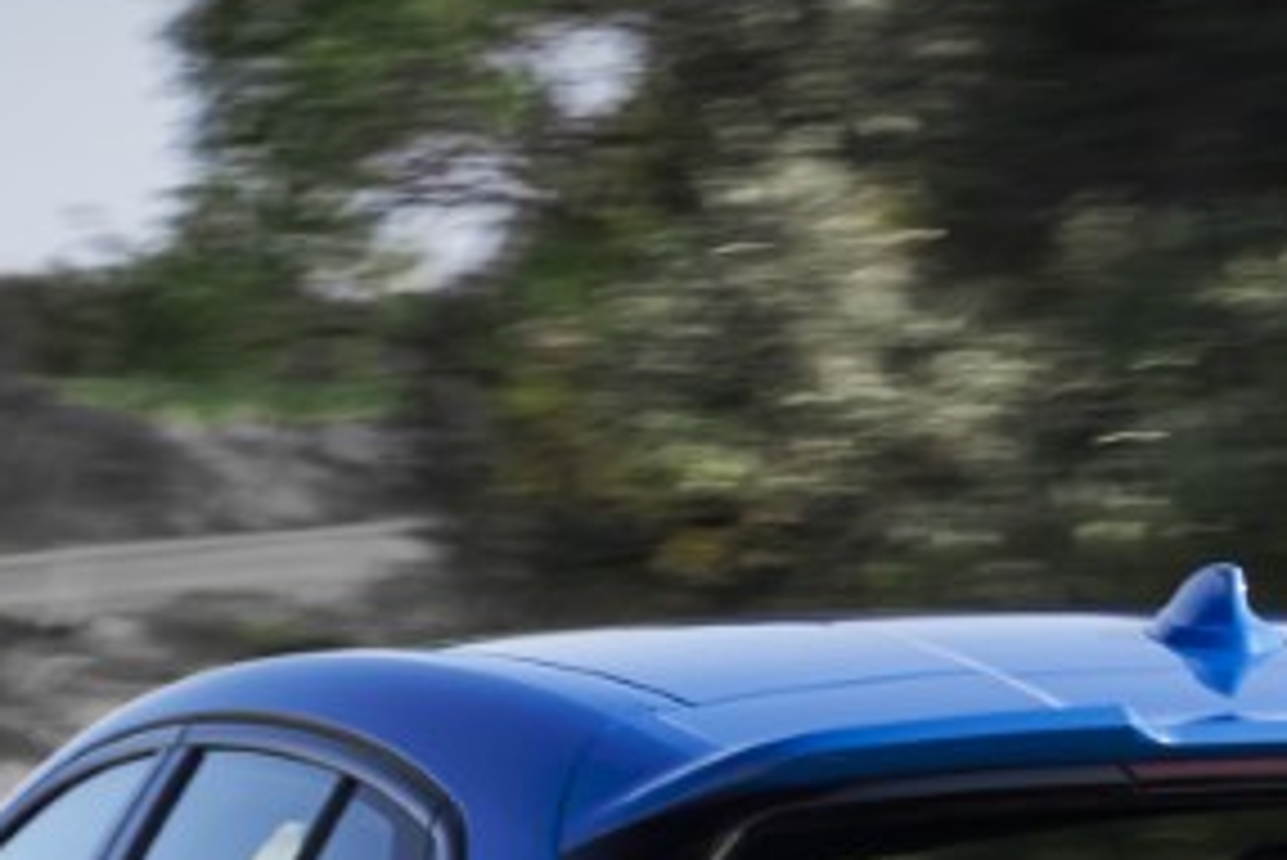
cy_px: 1432
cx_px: 637
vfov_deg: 3.6
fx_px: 13555
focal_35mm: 379
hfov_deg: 5.4
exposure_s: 1/30
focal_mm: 67
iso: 100
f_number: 11
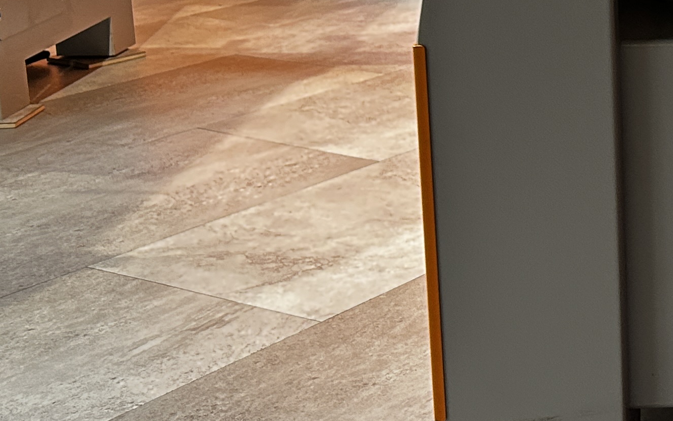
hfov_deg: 21.8
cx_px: 911
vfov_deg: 15.3
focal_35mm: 84
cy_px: 15
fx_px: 1541
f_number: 1.5
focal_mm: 5.7
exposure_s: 1/50
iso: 160
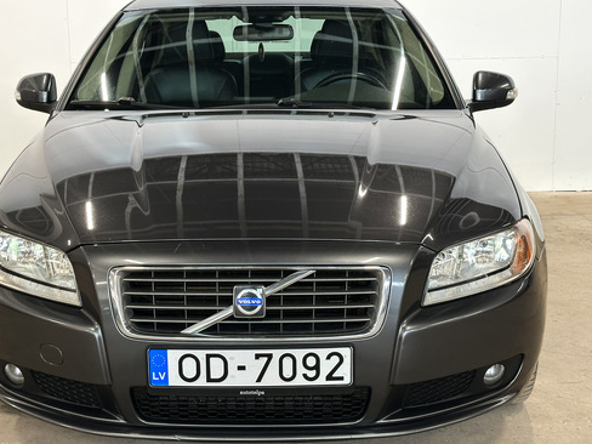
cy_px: 207
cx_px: 263
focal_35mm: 59
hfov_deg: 32.7
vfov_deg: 24.8
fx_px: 1009
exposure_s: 1/50
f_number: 1.8
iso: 125
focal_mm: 6.86
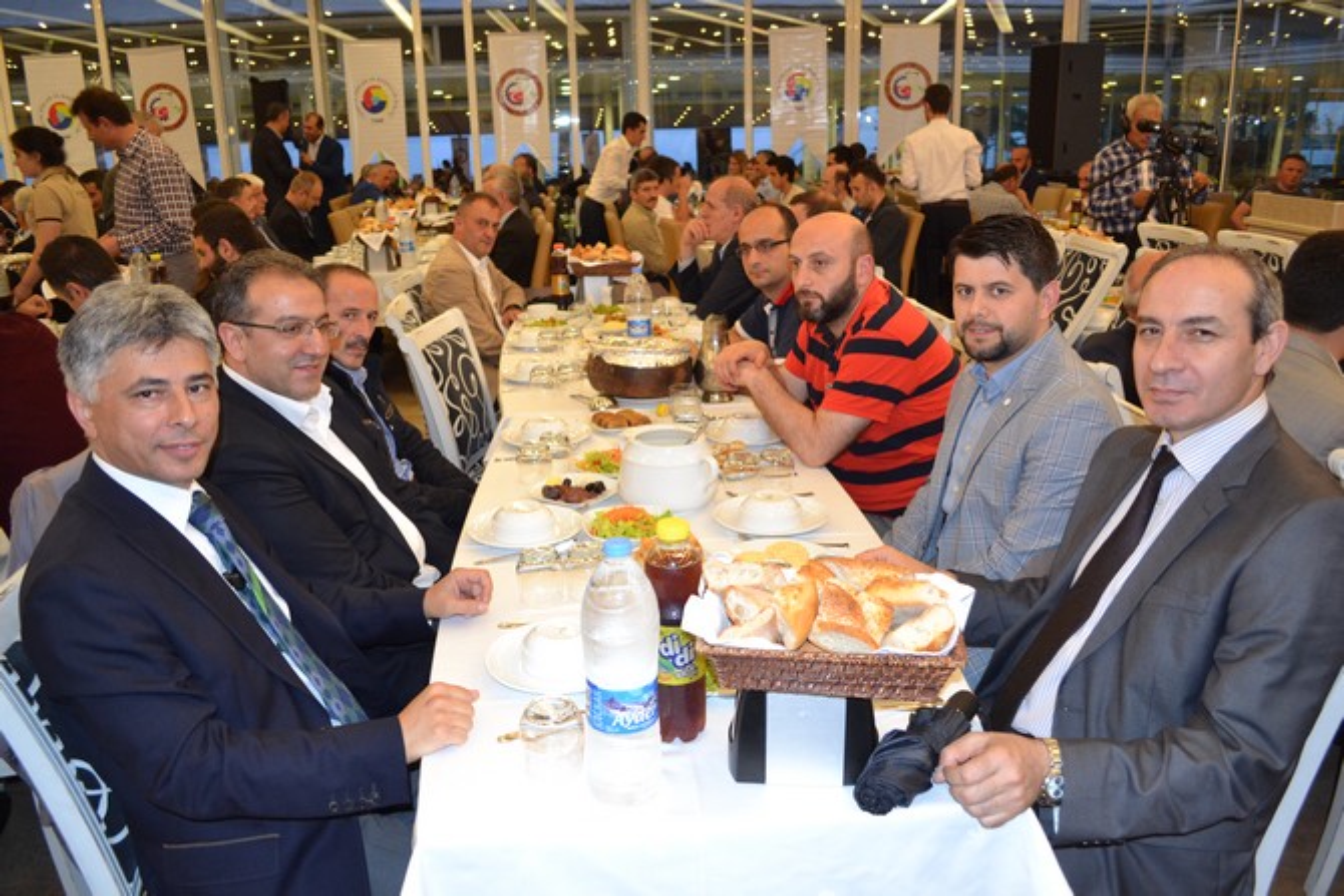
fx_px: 1008
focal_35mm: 27
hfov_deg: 67.4
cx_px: 672
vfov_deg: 48.0
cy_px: 448
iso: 1250
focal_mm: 18
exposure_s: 1/60
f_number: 3.5
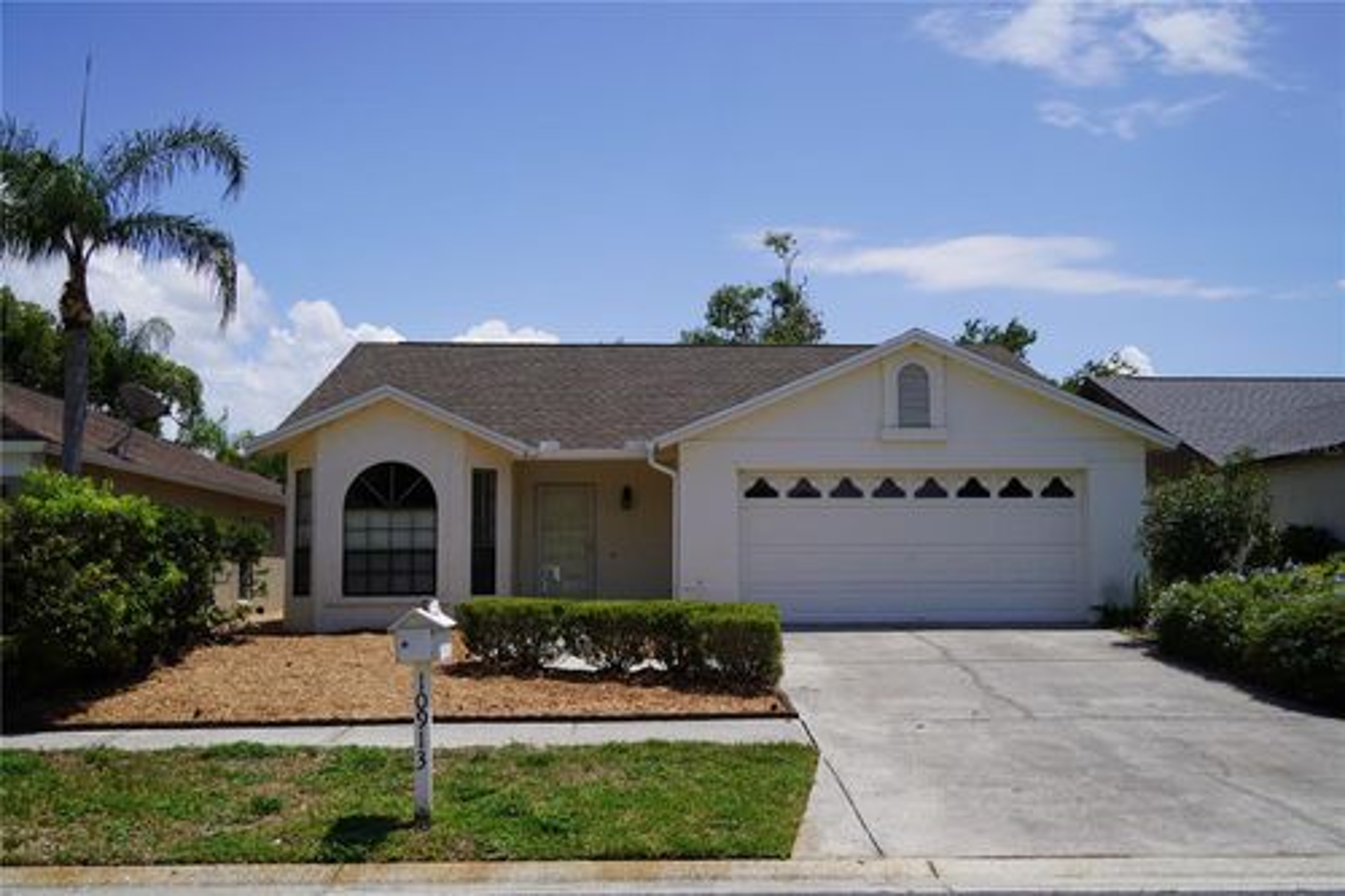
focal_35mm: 32
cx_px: 672
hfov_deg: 58.7
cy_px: 448
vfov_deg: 41.1
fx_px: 1195
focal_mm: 32
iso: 100
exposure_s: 1/800
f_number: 5
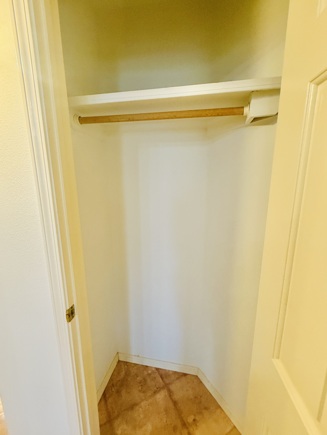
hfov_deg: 81.7
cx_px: 161
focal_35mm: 15
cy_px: 219
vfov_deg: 98.2
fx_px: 189
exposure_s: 1/60
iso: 500
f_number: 2.2
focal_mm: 2.22
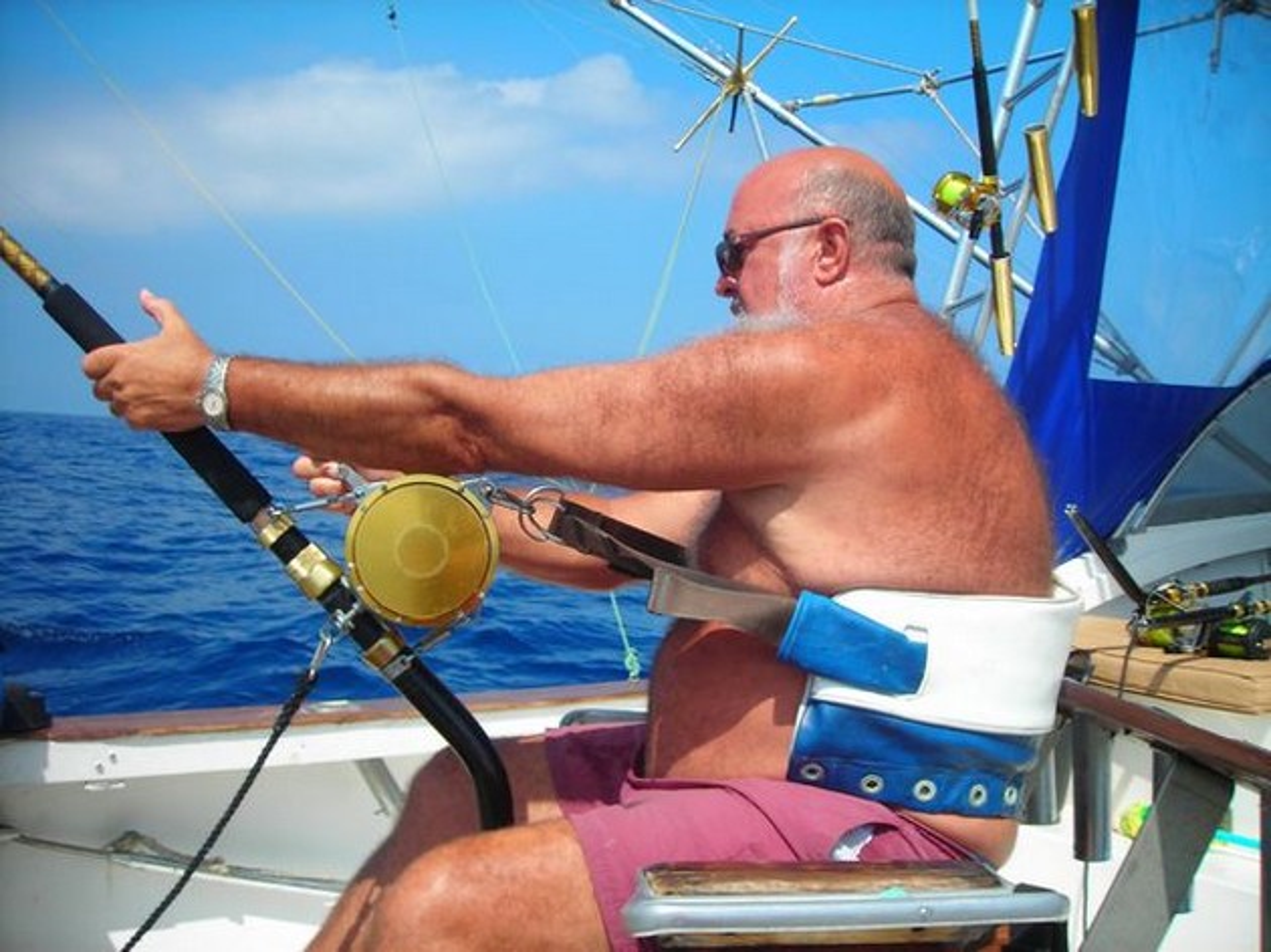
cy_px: 476
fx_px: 1395
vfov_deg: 37.7
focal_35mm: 38
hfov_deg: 49.0
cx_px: 636
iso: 50
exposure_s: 1/183
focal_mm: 6.3
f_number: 6.4
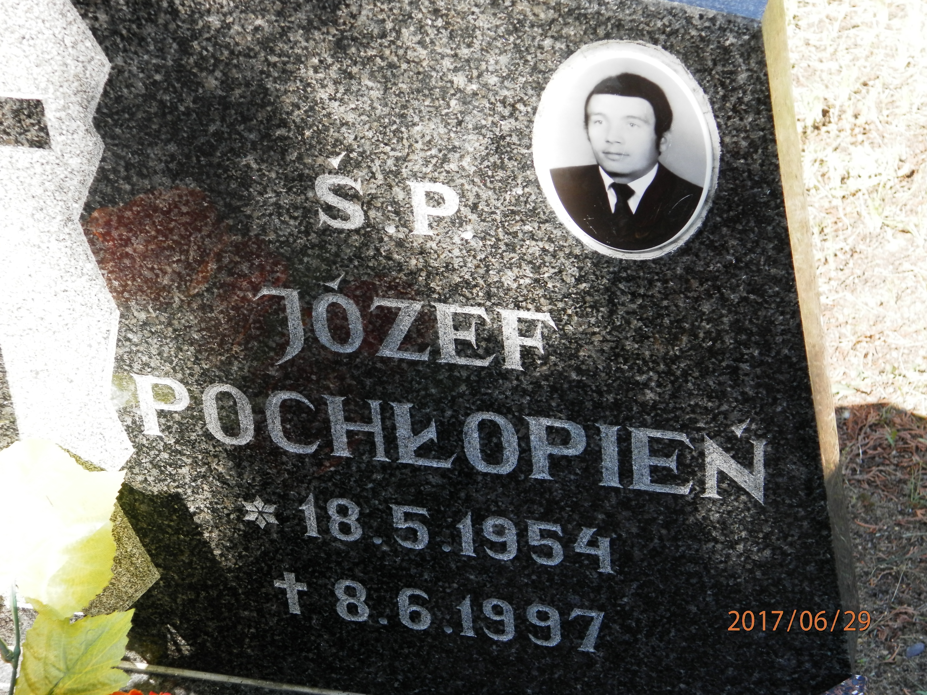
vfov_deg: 18.0
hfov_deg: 23.8
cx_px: 464
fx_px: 2196
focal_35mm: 82
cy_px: 348
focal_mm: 14.6
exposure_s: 1/160
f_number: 4.2
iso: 125
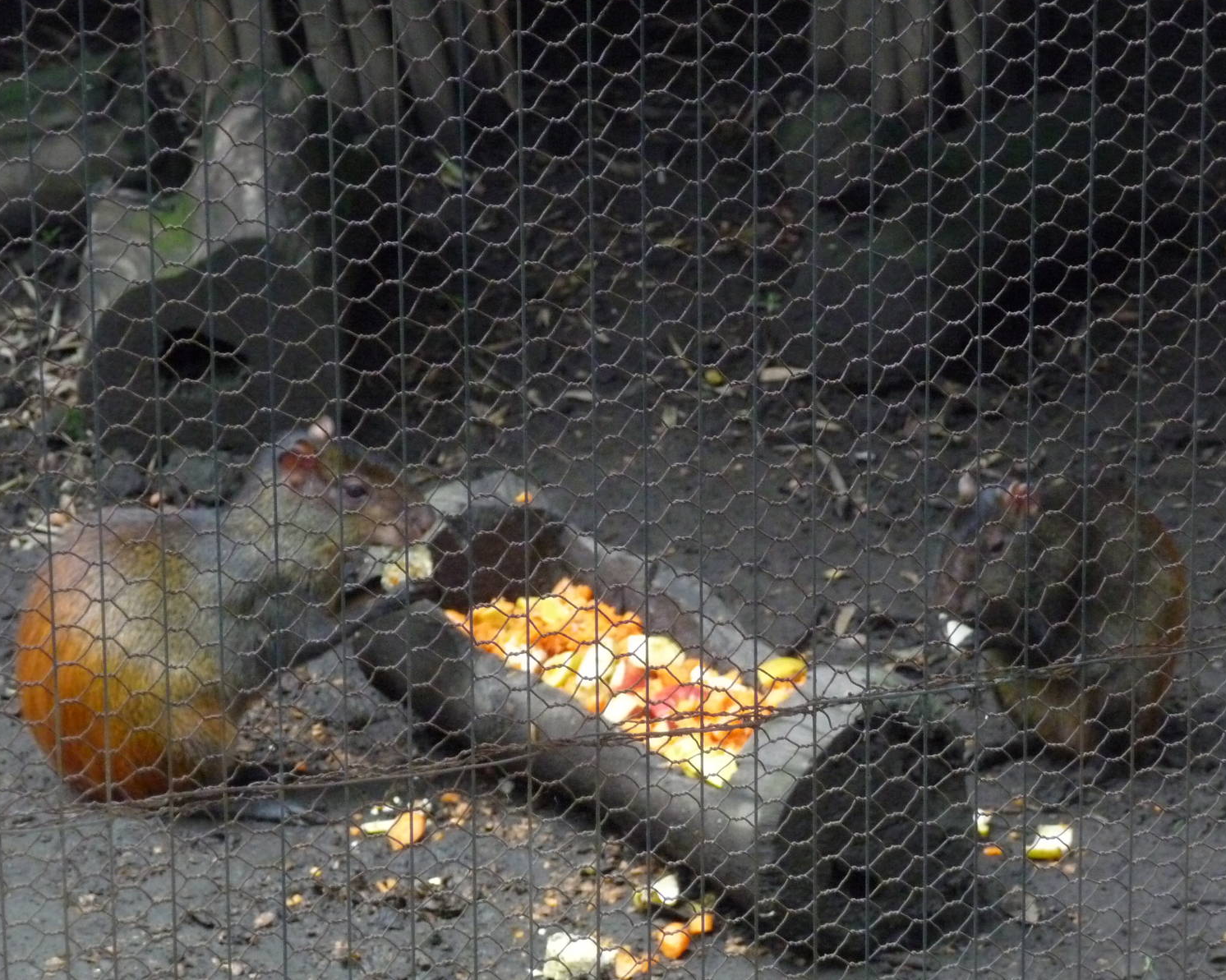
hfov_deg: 14.4
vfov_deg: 11.5
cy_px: 489
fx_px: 4861
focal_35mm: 134
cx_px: 626
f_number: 4.7
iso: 800
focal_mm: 21.8
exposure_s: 1/200
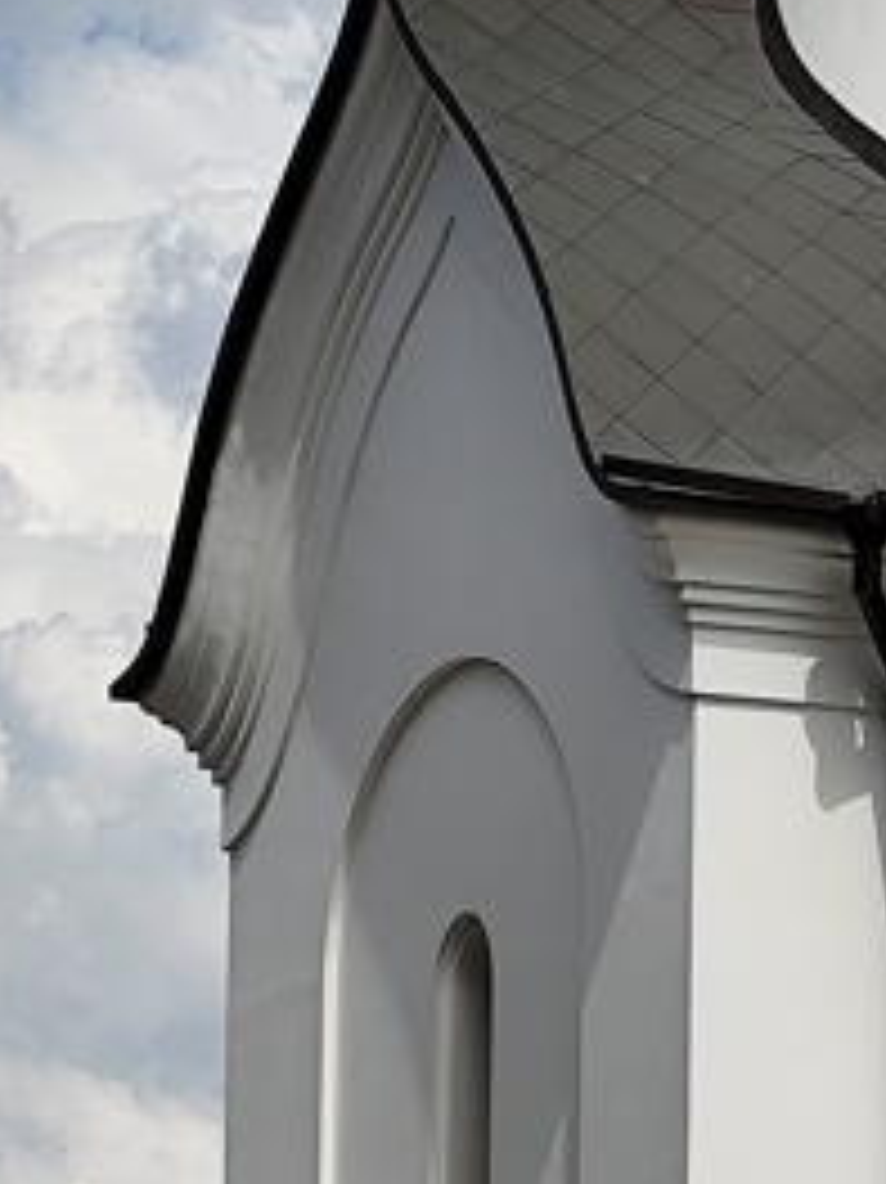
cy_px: 873
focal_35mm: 267
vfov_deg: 7.4
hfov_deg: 5.5
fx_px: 9119
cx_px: 1163
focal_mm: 6.19
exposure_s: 1/1967
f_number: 1.65
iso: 50
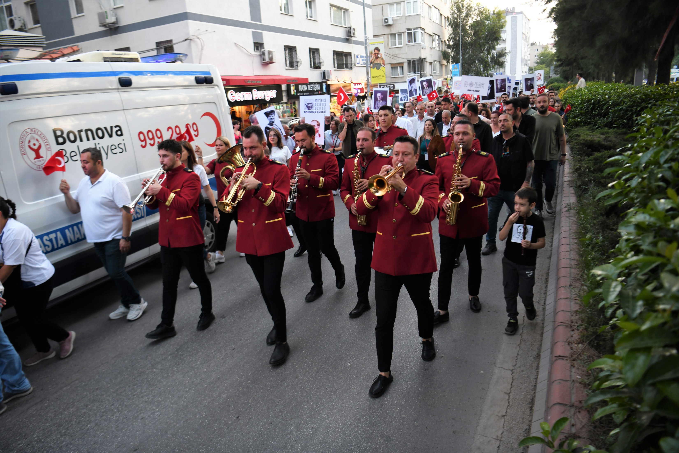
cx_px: 340
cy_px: 226
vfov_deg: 53.1
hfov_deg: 73.7
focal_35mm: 24
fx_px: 453
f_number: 2.8
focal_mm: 24
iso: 500
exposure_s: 1/125
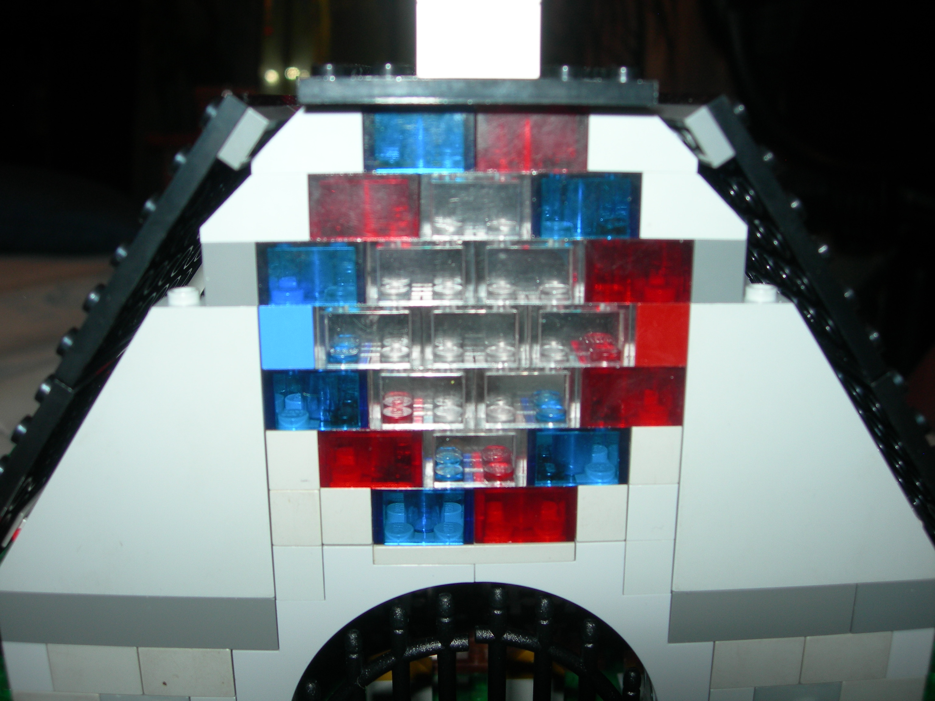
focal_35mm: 38
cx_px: 468
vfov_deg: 37.7
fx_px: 1026
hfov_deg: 49.0
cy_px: 350
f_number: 2.8
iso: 50
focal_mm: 7.8
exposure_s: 1/60.1
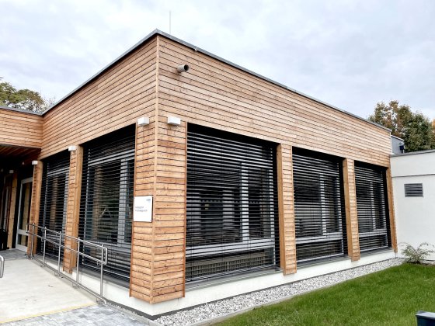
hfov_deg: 67.3
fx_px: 327
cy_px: 163
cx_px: 218
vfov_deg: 53.1
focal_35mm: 26
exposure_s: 1/1092
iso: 32
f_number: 1.6
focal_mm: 4.2
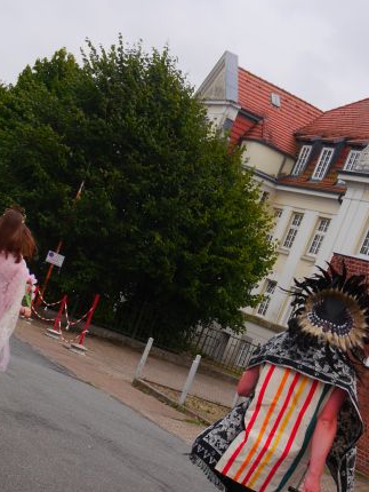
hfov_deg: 18.7
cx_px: 194
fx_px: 1122
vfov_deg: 24.1
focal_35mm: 79
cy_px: 434
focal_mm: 17
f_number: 6.3
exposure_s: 1/320
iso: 160
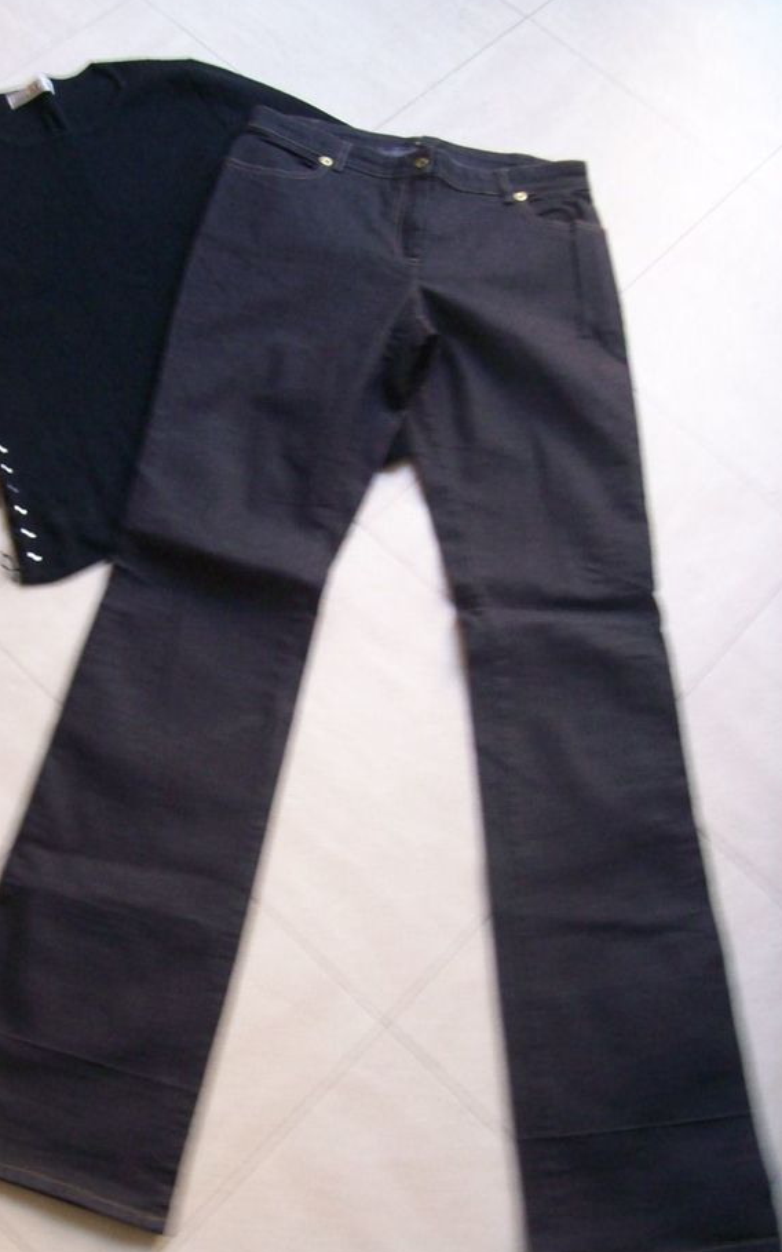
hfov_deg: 30.3
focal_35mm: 42
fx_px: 1432
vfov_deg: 47.2
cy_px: 583
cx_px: 271
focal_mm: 6
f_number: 2.7
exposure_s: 1/10.4
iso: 160
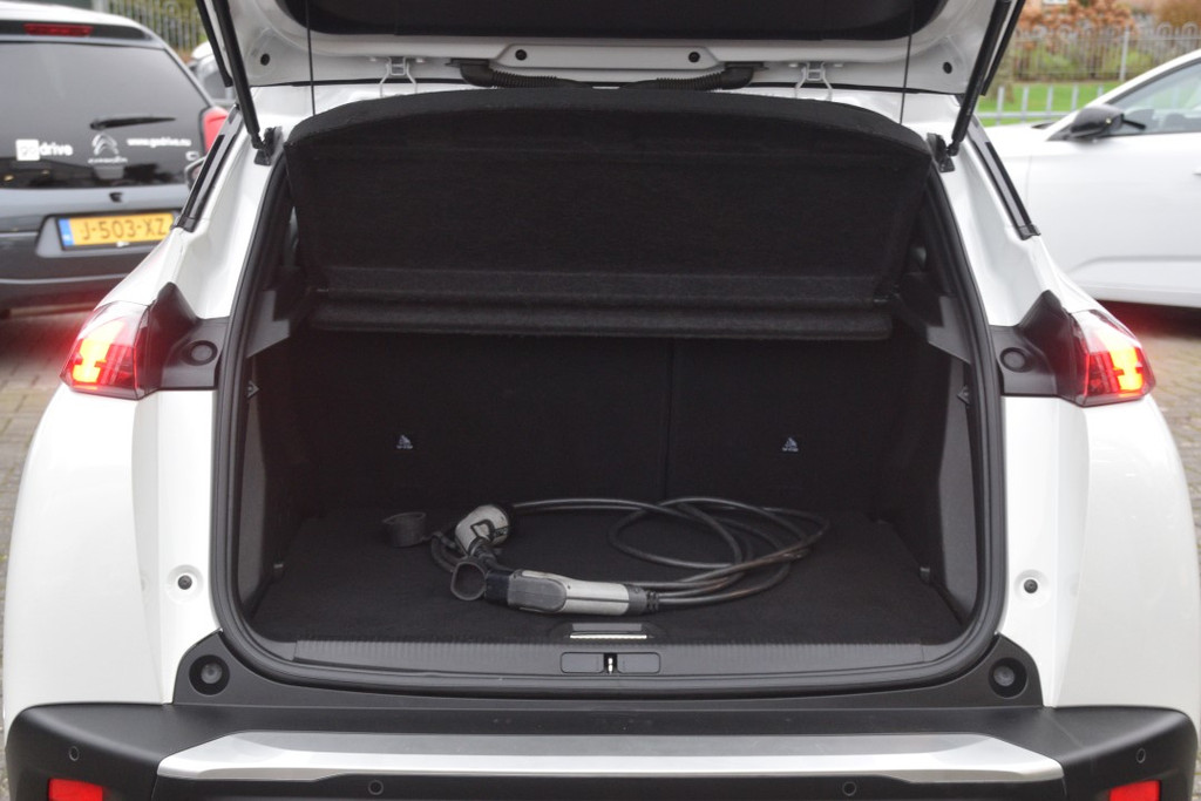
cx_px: 600
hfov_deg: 35.0
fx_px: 1902
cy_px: 400
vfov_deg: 23.8
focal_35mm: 57
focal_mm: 38
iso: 1600
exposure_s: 1/60
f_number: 4.5
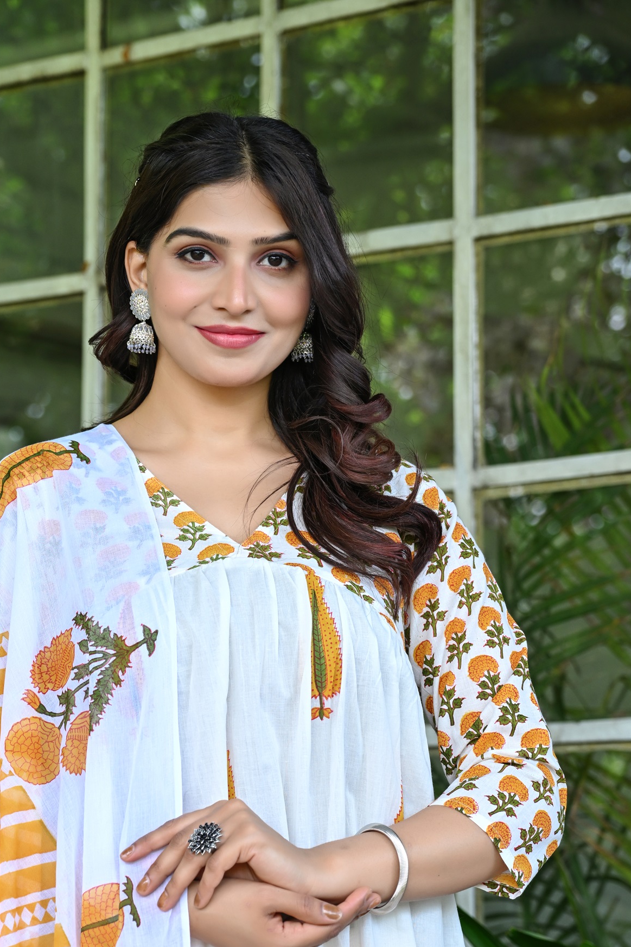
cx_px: 208
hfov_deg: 13.4
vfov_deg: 20.0
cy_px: 626
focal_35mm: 102
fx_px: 2681
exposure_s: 1/160
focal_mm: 73
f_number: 4
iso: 320
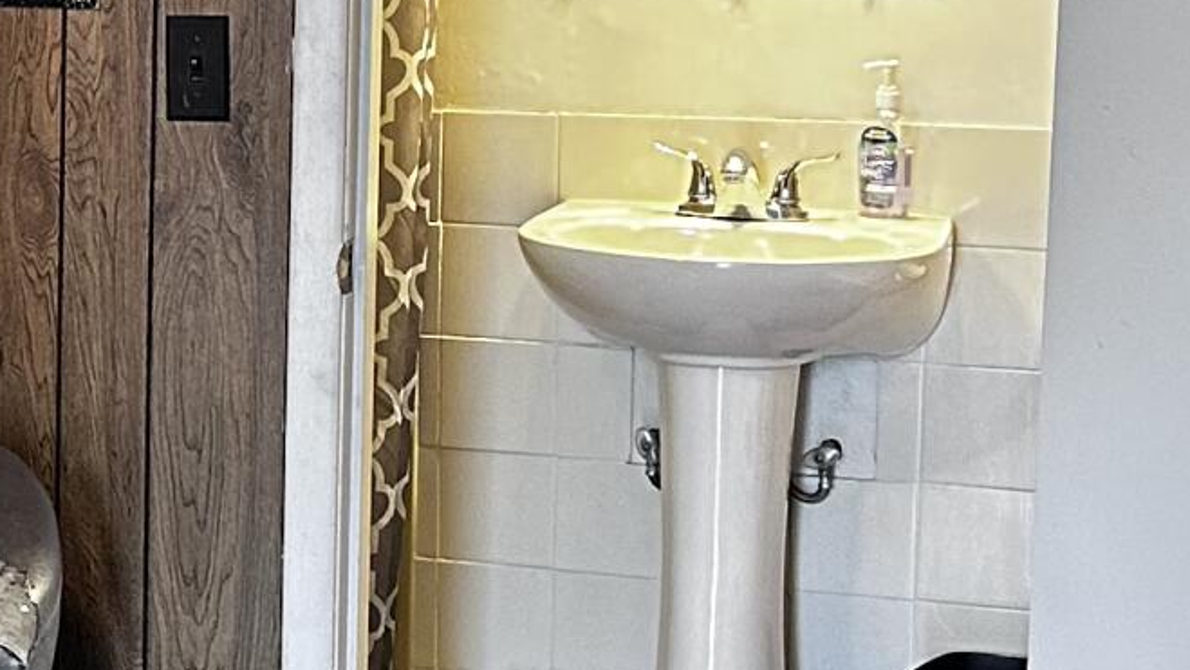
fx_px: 3756
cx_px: -345
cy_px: 170
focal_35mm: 119
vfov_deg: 10.2
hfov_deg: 17.0
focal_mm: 6.86
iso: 320
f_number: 1.78
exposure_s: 1/60
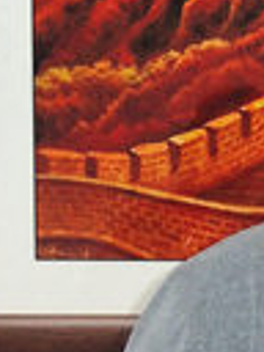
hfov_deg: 7.5
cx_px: 591
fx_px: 1902
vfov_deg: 10.5
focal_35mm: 187
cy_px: 336
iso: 250
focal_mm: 6.5
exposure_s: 1/40
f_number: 2
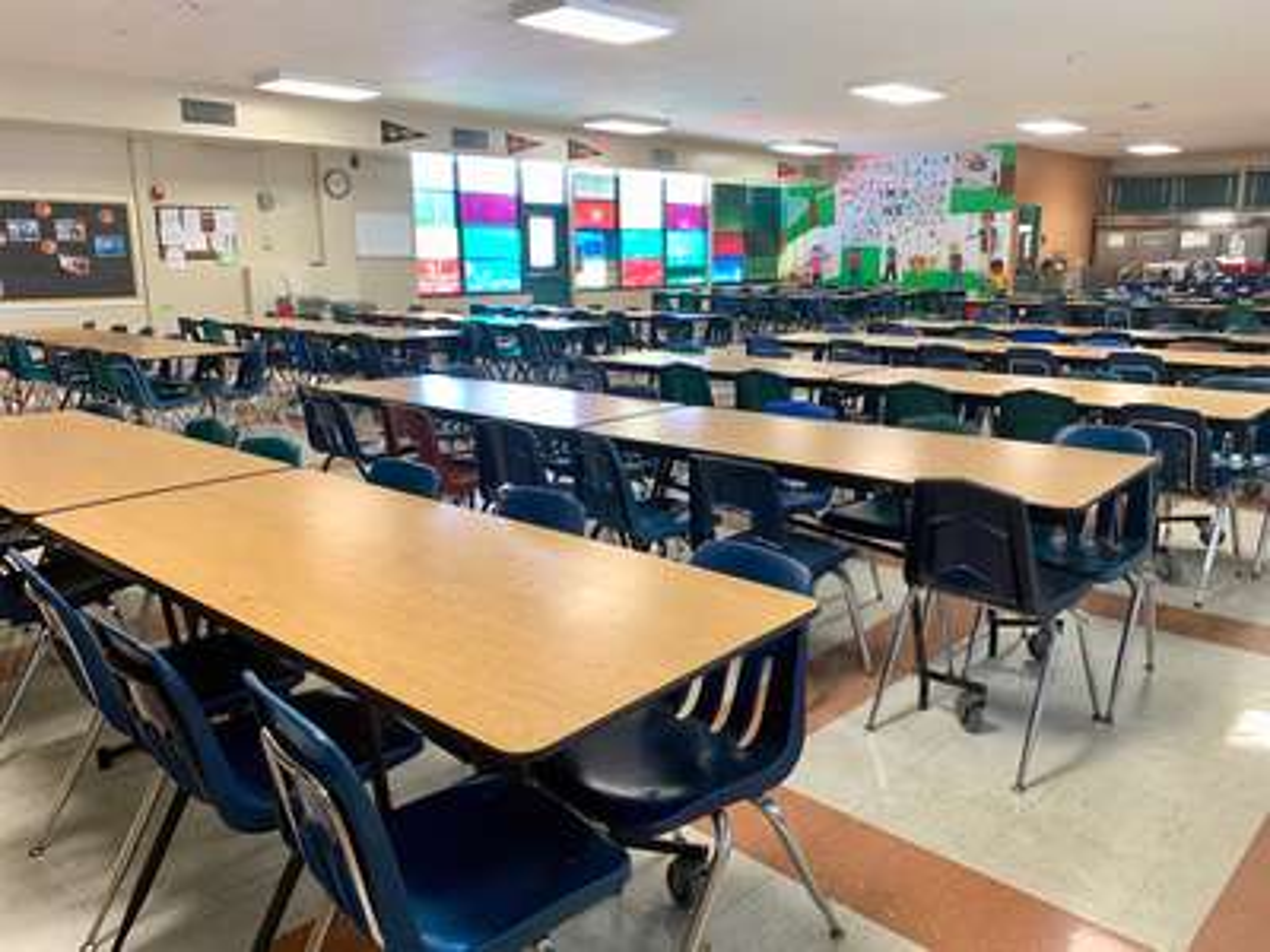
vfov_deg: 53.1
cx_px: 635
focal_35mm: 26
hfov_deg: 67.3
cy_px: 476
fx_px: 954
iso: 125
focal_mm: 4.25
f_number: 1.8
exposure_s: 1/60
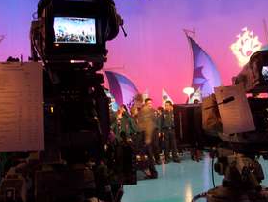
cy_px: 90
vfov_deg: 30.3
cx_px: 145
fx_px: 372
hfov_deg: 39.6
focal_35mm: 48
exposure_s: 1/10
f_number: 2.8
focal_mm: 6.3
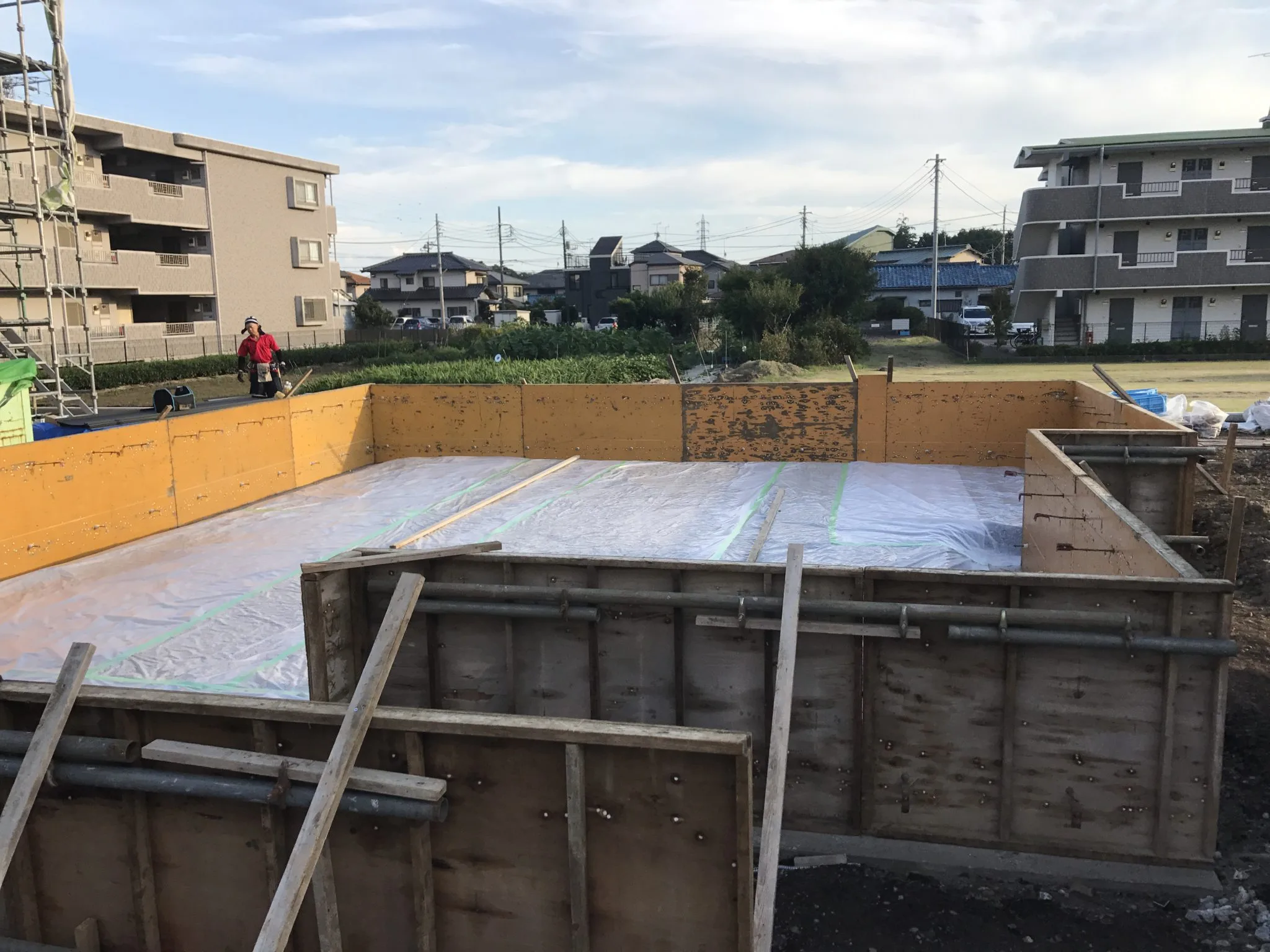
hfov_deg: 63.4
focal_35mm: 28
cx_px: 635
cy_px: 476
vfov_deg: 49.7
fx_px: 1027
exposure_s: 1/948
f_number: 1.8
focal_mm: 3.99
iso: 20
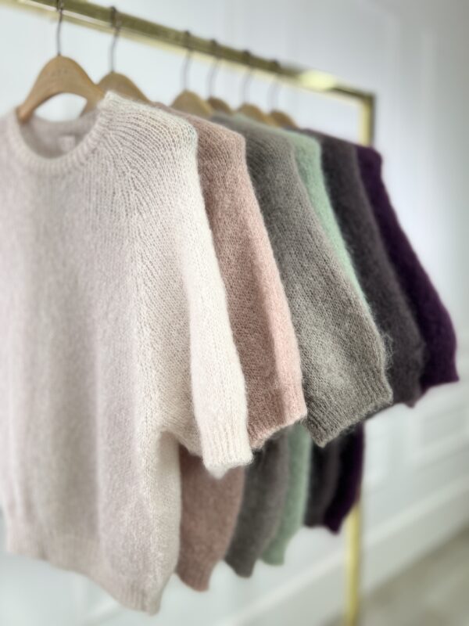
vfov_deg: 67.3
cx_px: 234
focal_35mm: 26
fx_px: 470
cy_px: 313
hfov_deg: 53.1
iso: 40
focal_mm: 5.7
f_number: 1.5
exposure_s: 1/100
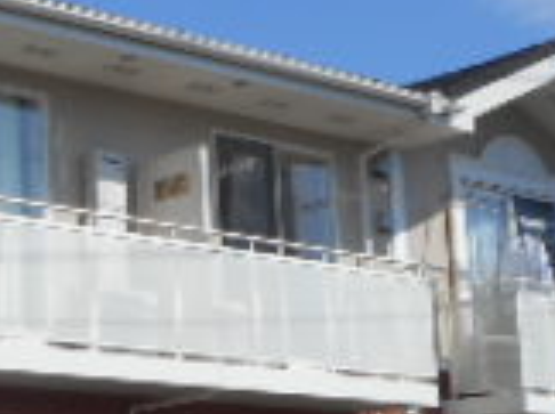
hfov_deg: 18.8
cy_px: 263
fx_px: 1585
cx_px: -116
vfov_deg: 14.9
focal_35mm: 99
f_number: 3.7
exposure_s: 1/1000
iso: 80
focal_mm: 4.5
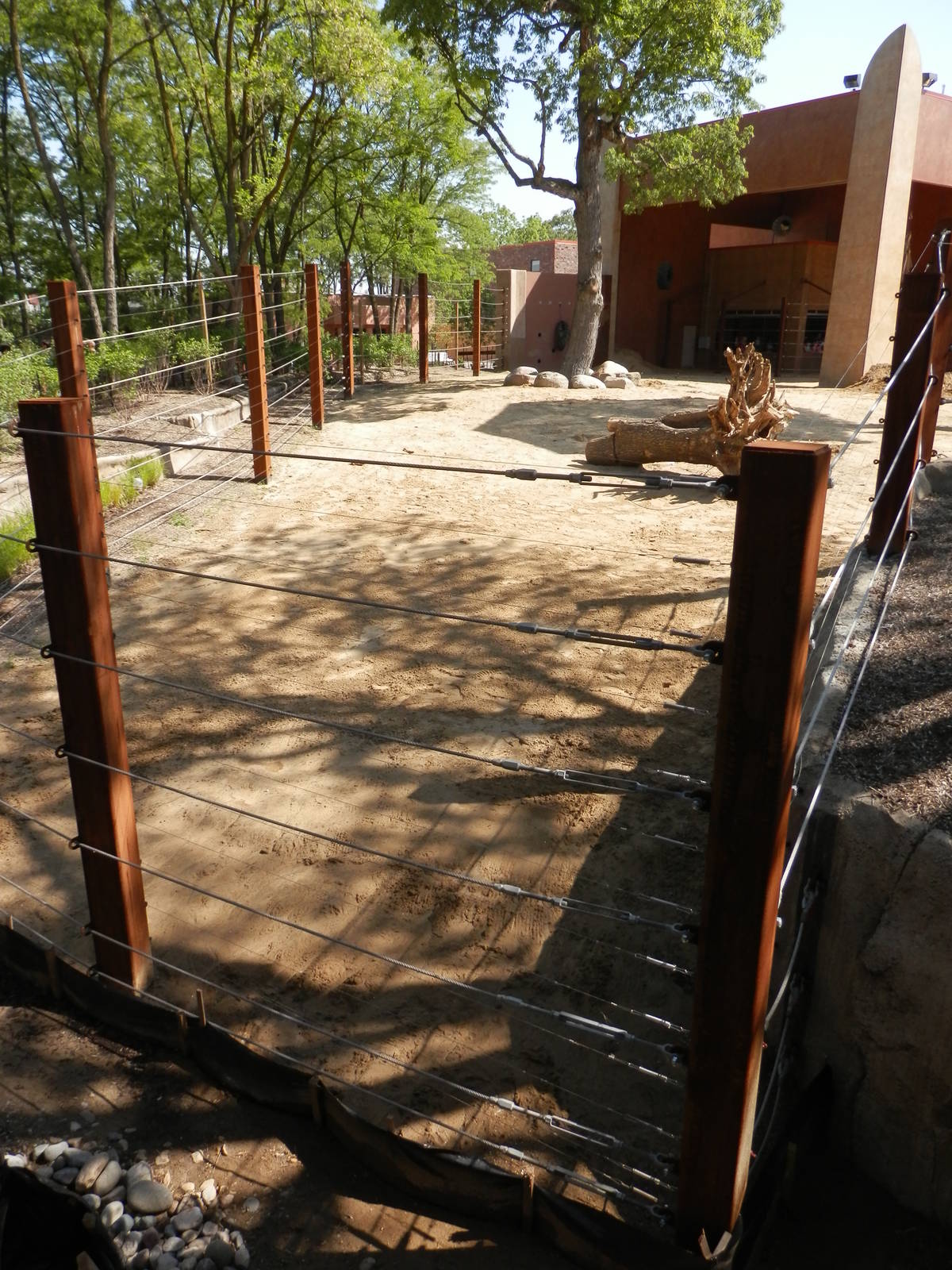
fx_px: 917
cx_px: 476
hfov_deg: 54.9
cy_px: 635
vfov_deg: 69.4
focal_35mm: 25
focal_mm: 4.5
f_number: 3
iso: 80
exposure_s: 1/500
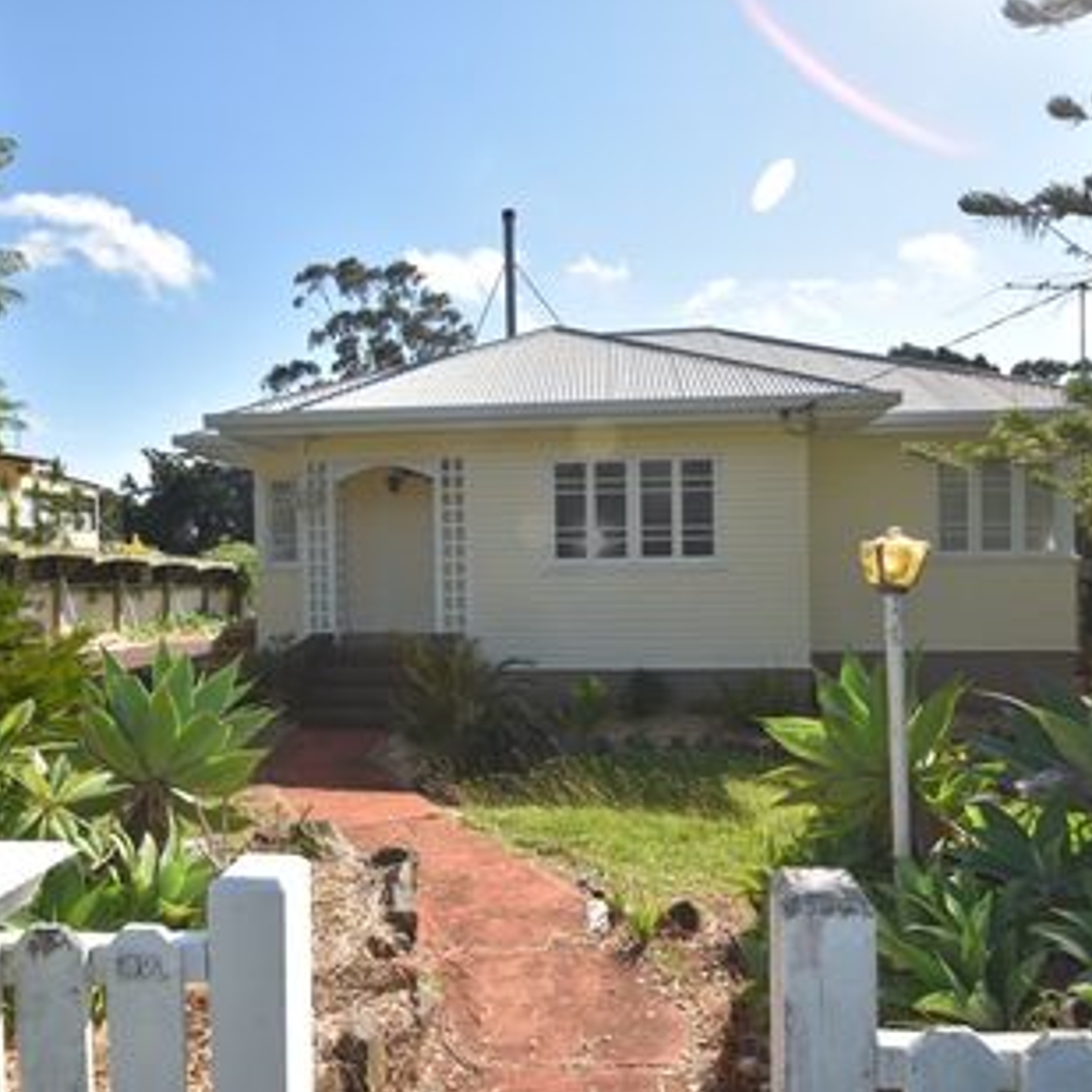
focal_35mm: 22
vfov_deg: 68.8
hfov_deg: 68.8
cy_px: 542
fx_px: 797
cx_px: 541
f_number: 9
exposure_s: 1/200
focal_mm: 11.5
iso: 100
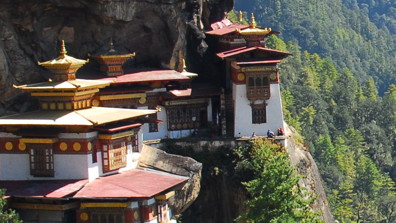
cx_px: 474
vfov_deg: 7.6
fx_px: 1669
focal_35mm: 159
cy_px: 173
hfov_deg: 13.2
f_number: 6.3
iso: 100
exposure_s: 1/125
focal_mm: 28
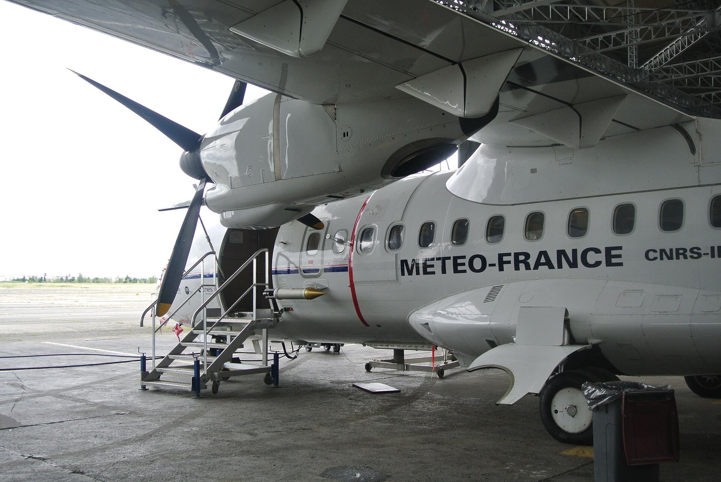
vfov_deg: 33.5
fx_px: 802
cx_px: 360
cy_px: 241
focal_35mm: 40
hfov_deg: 48.4
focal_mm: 15.1
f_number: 4.2
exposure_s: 1/125
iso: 100
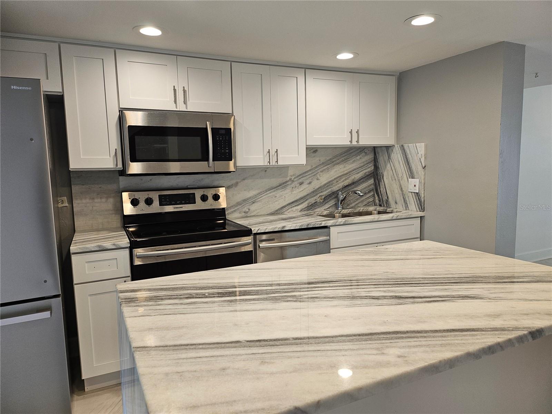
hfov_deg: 71.6
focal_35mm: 24
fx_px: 383
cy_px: 207
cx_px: 276
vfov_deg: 56.8
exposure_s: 1/120
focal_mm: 5
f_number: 1.8
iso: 80
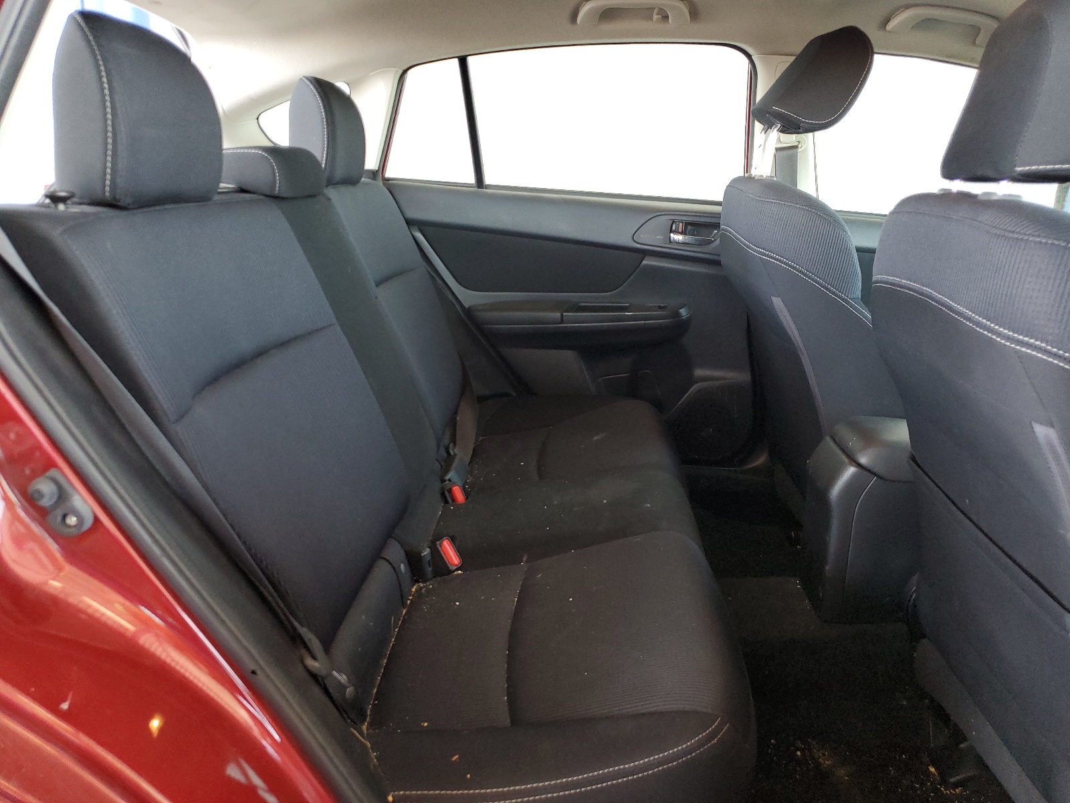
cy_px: 402
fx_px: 804
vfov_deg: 53.1
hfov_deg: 67.3
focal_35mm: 26
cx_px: 535
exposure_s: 1/60.2
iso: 164
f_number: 1.5
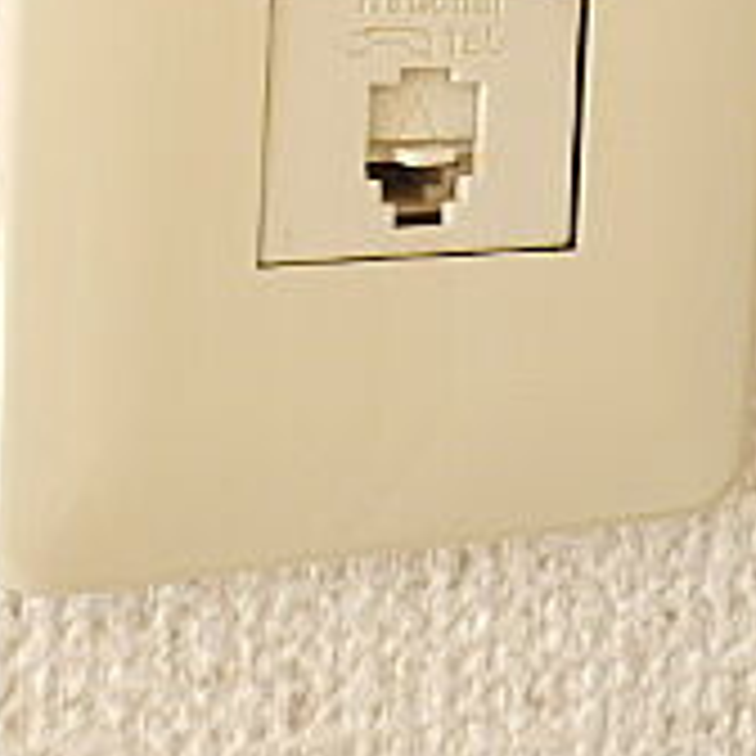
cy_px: -99
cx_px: 436
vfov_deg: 20.3
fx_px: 2001
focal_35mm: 81
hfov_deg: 21.4
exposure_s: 1/40
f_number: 3
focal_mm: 4.2
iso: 80
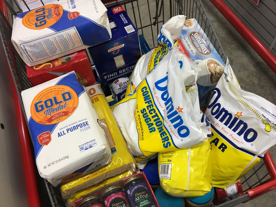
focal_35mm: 30
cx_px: 140
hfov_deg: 60.0
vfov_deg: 46.8
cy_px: 106
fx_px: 239
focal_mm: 4.15
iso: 25
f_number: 2.2
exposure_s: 1/30
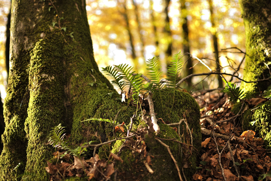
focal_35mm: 52
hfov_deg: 37.8
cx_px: 136
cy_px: 90
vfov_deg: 25.8
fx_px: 396
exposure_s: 1/80
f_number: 2
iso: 100
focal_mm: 35
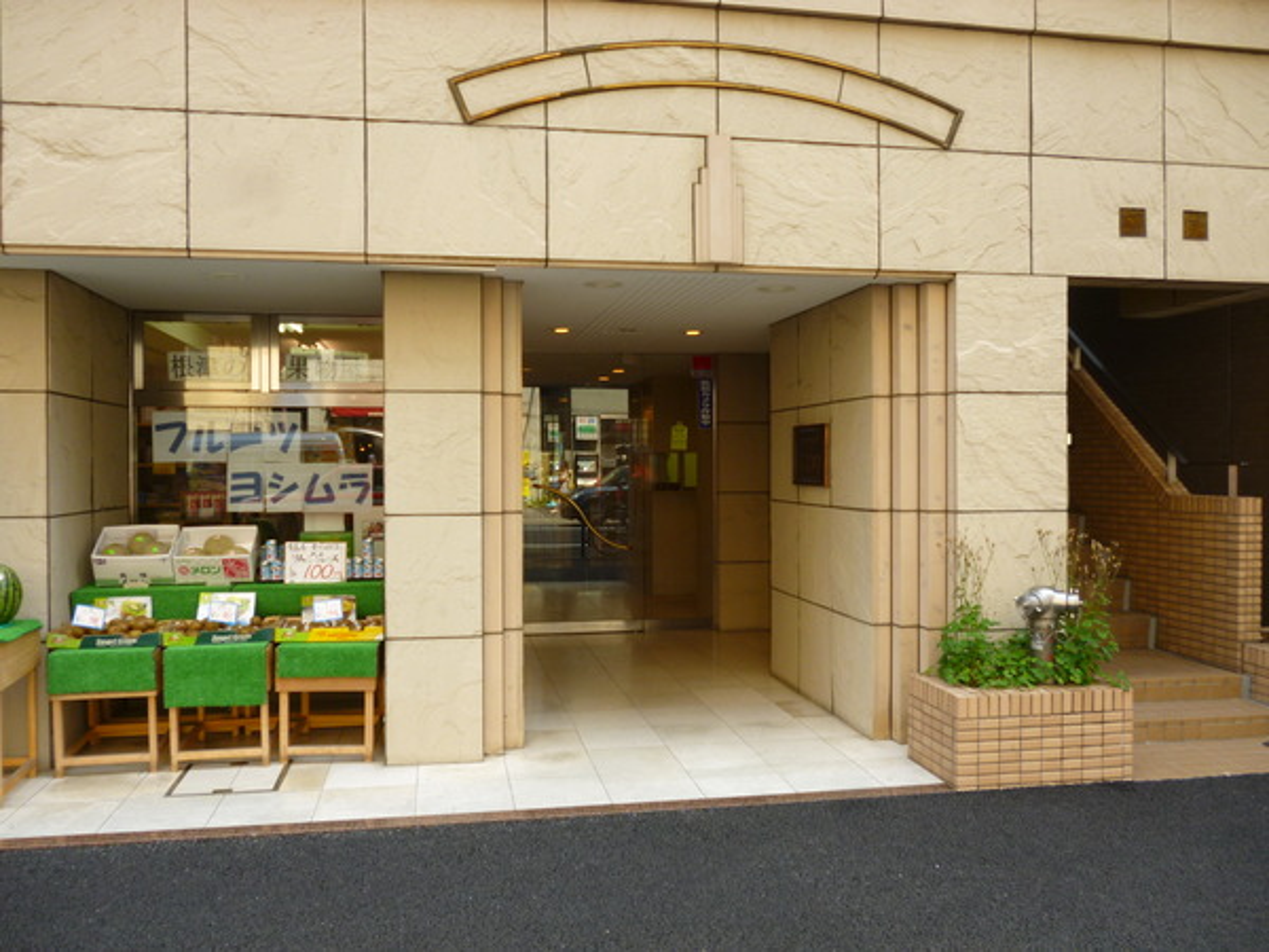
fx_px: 1026
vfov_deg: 49.7
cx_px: 634
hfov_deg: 63.4
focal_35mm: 28
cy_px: 476
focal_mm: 5
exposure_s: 1/100
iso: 100
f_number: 3.1
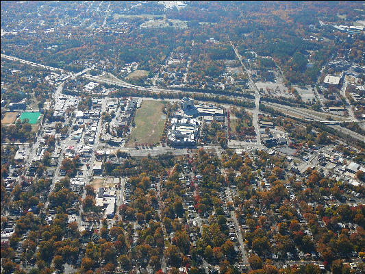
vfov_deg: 33.6
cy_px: 137
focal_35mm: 43
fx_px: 454
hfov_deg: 43.8
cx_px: 182
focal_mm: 6.4
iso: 80
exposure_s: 1/500
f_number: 3.2
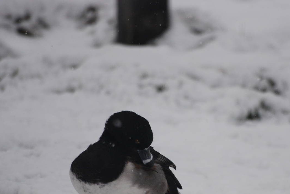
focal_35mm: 682
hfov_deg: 3.0
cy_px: 143
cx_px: 196
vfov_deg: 2.0
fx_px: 5501
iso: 320
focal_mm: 300
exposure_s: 1/500
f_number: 5.6
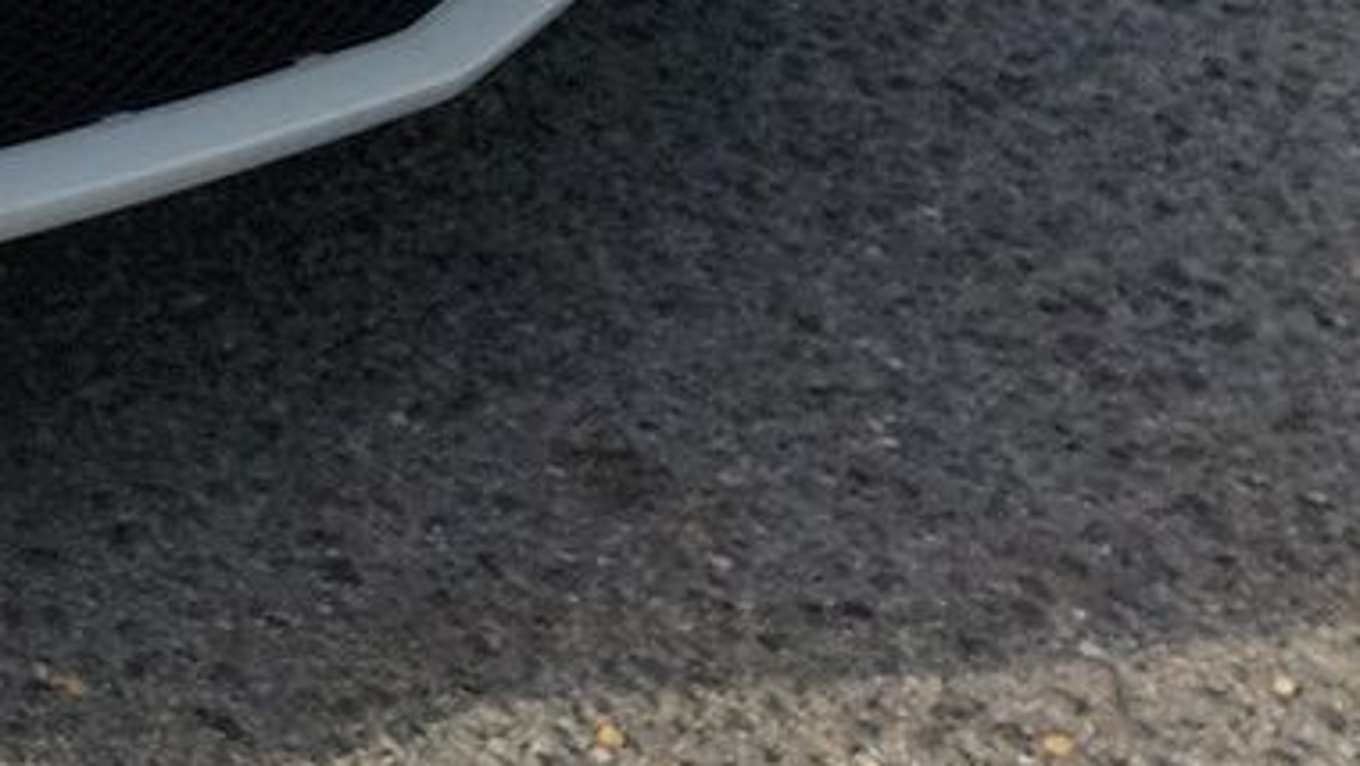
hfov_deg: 15.5
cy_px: -1031
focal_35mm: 110
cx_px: -1349
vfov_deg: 9.8
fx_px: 3968
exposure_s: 1/1090
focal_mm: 6.7
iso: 50
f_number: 1.8
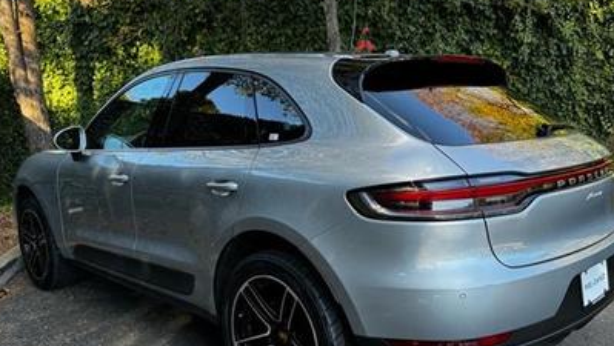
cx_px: 314
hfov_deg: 59.5
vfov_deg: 35.5
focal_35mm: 33
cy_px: 218
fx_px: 538
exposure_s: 1/175
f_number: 1.78
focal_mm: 6.76
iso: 64
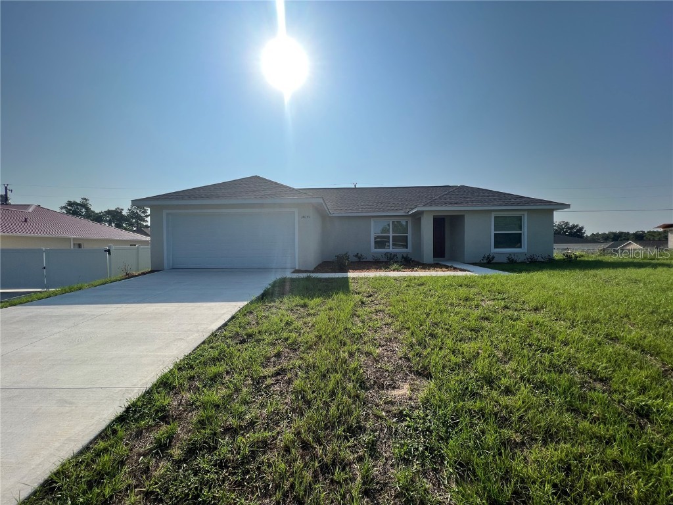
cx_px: 336
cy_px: 252
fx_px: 253
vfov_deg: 89.9
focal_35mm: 13
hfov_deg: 106.2
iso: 32
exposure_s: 1/2538
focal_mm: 1.57
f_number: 1.8
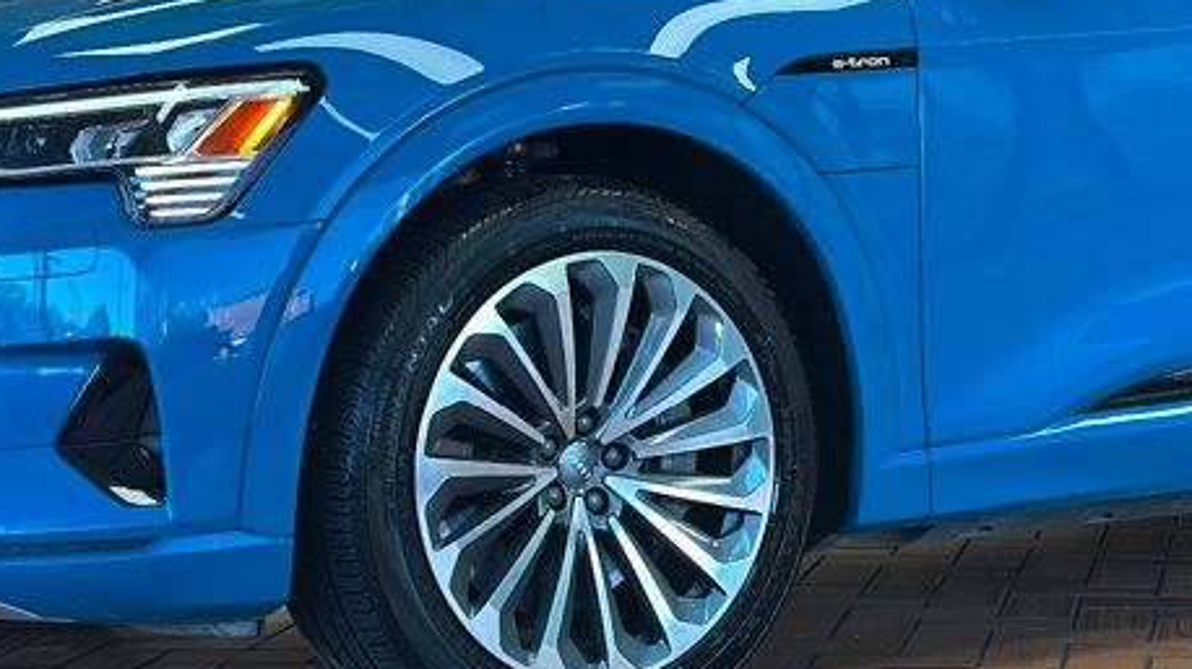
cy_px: 52
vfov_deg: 10.3
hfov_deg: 18.3
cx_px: 817
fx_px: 3696
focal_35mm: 117
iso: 100
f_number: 1.78
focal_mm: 6.86
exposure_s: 1/120
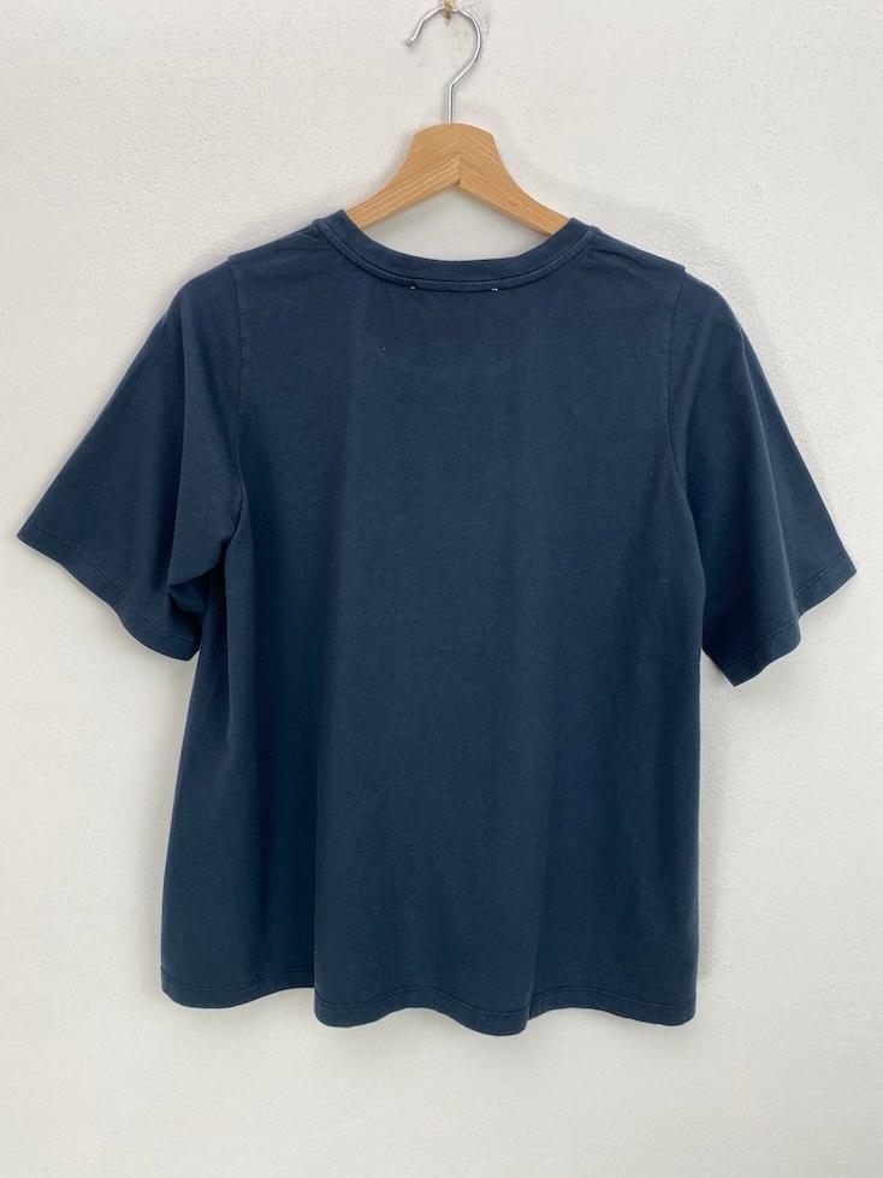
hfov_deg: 53.1
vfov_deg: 67.3
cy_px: 589
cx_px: 442
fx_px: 884
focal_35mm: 26
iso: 64
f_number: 1.8
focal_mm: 4.25
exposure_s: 1/100
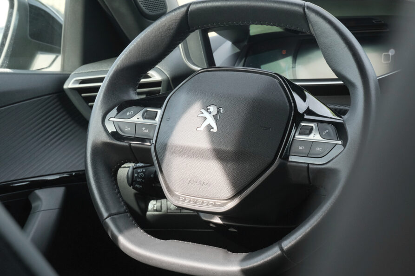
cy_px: 141
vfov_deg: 17.5
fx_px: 899
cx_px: 197
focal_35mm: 78
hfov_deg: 26.0
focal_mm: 45
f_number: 9
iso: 2000
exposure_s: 1/200
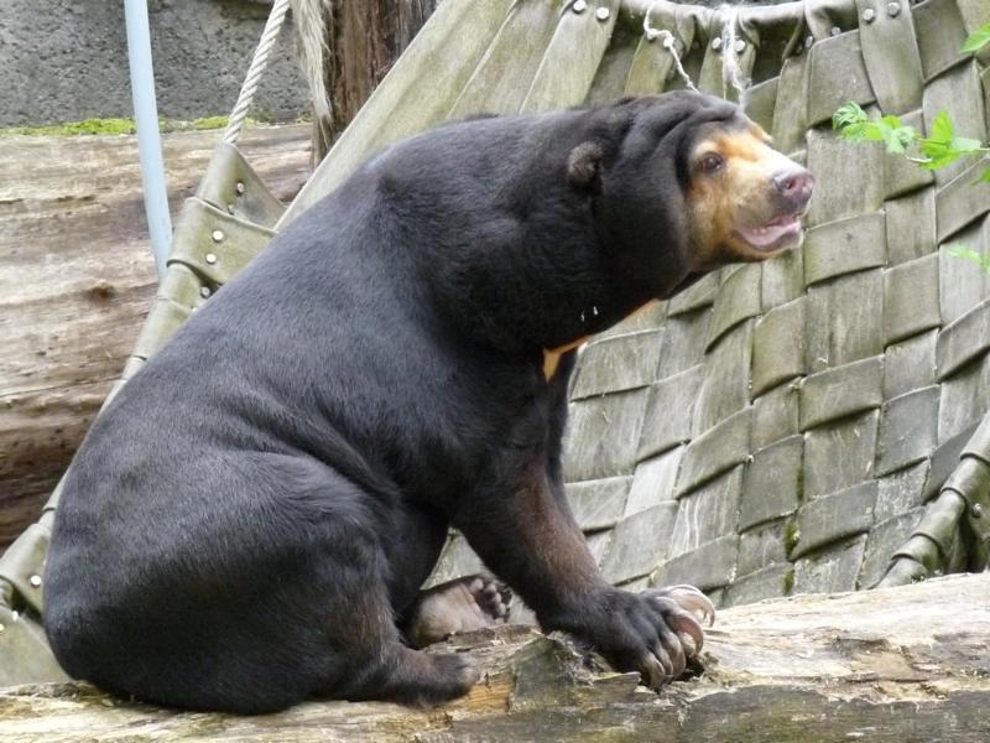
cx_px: 495
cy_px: 372
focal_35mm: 261
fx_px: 7464
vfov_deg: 5.7
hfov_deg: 7.6
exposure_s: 1/100
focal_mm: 32.7
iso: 500
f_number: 3.7
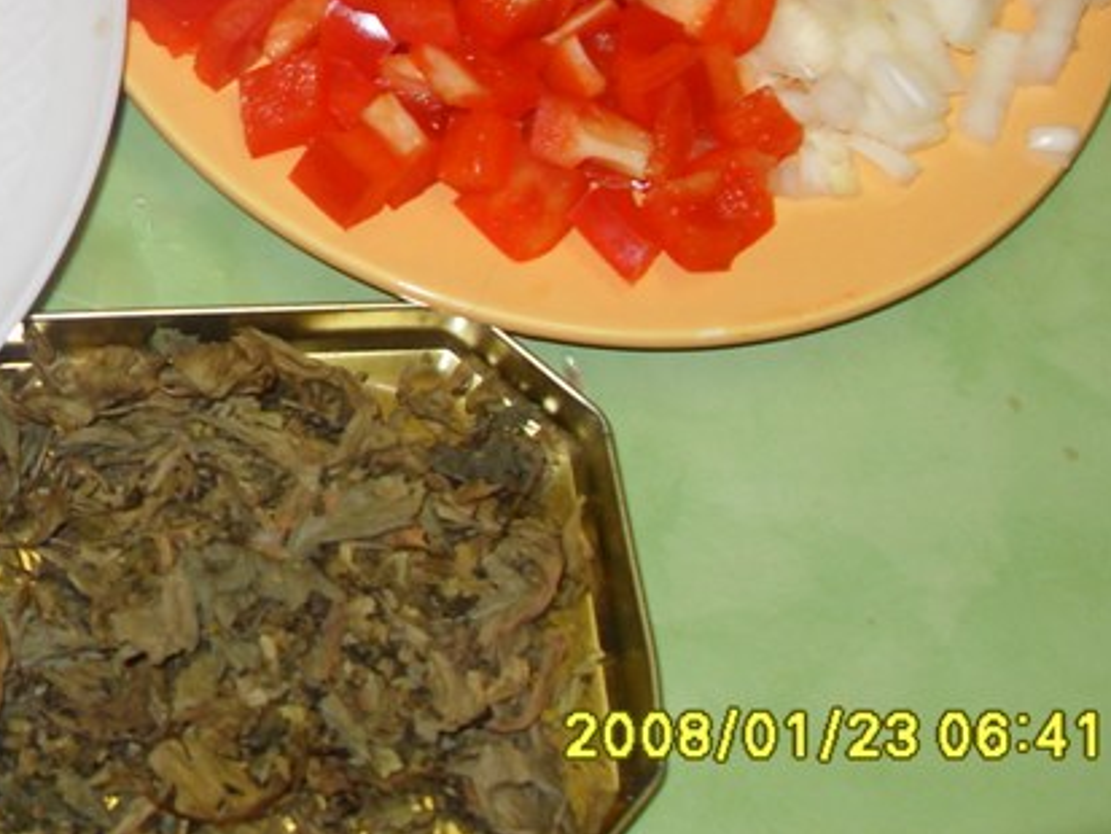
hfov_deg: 24.9
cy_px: -5
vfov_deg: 19.1
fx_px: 2408
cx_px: 24
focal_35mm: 75
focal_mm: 6.3
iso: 100
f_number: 2.8
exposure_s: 1/45
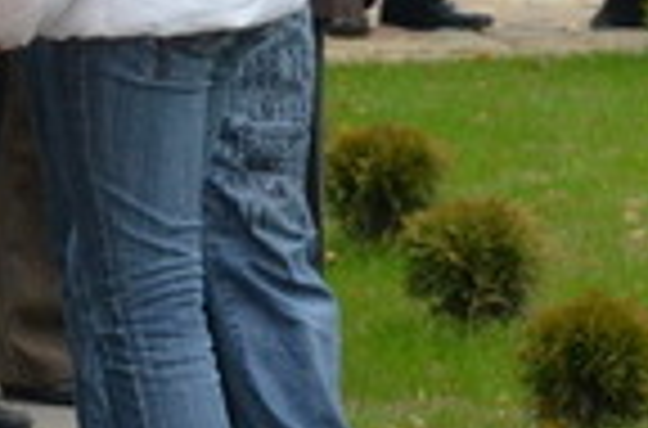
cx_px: -932
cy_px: -50
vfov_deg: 2.6
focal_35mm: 517
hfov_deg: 3.9
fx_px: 9276
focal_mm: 70
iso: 1600
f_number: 6.3
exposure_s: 1/160
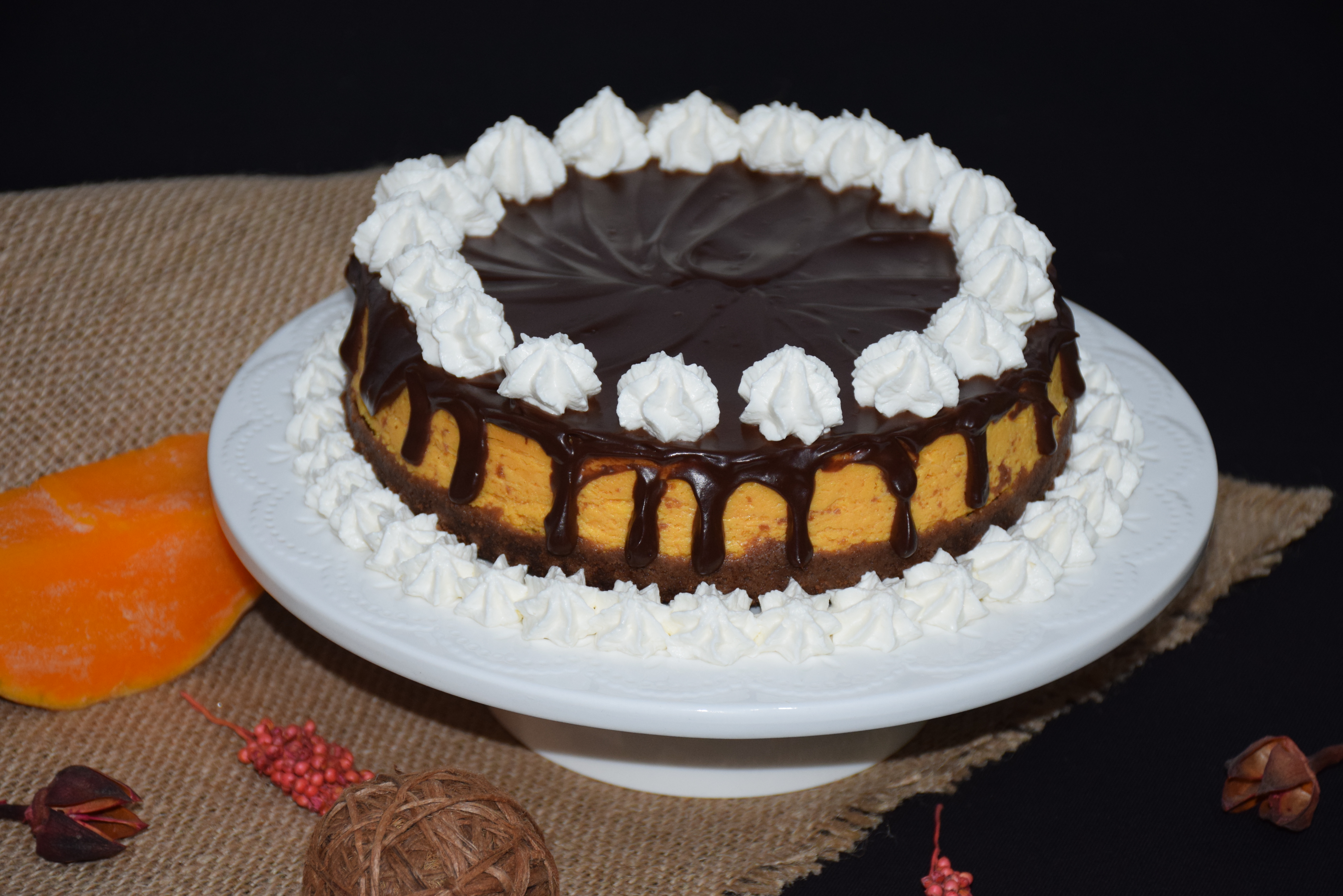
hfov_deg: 19.5
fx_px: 3918
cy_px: 448
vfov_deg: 13.0
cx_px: 672
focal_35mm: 105
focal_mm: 70
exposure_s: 1/100
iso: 800
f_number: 5
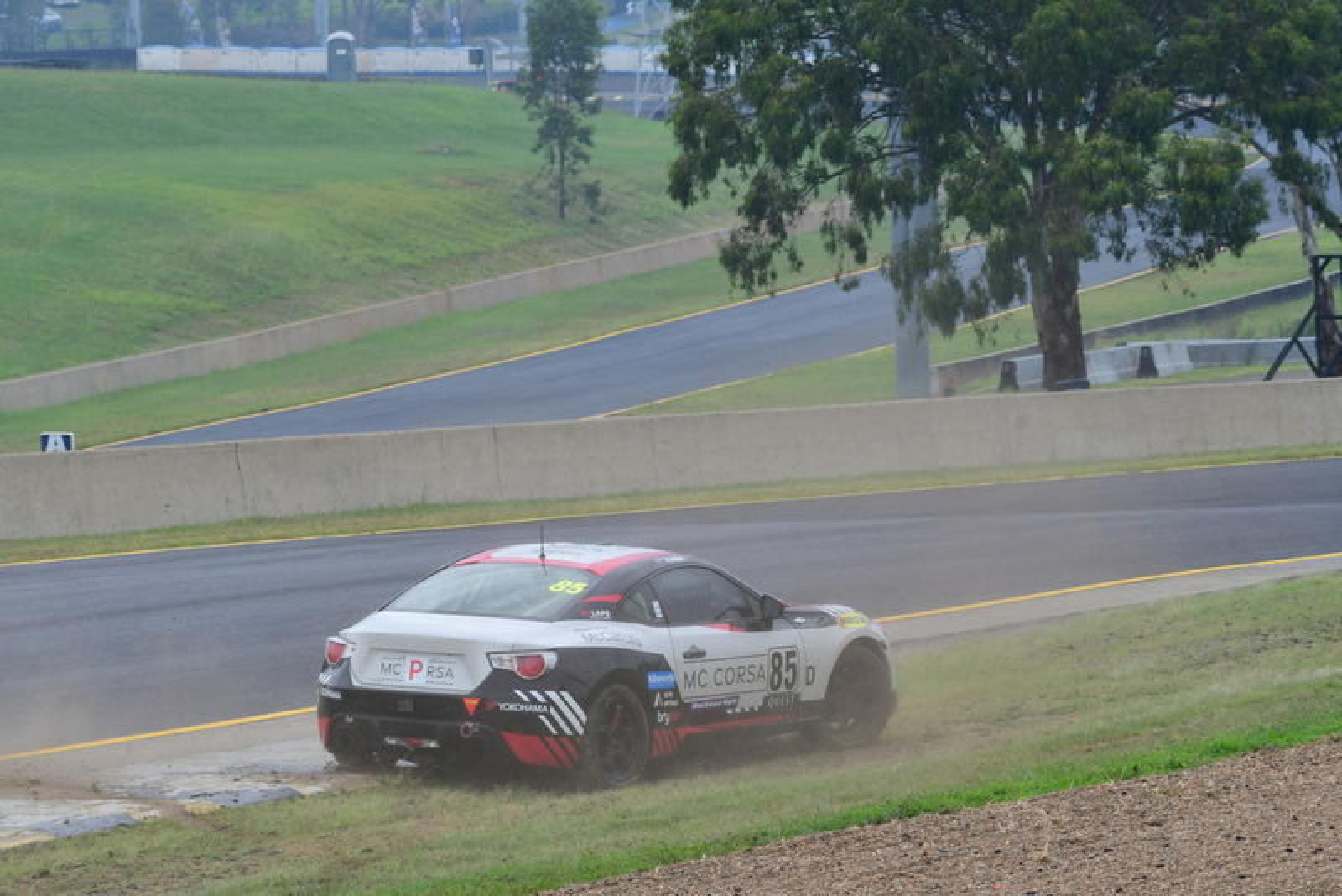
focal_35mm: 300
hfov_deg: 6.9
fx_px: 11187
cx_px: 671
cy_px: 448
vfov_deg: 4.6
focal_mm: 200
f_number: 11
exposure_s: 1/250
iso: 400
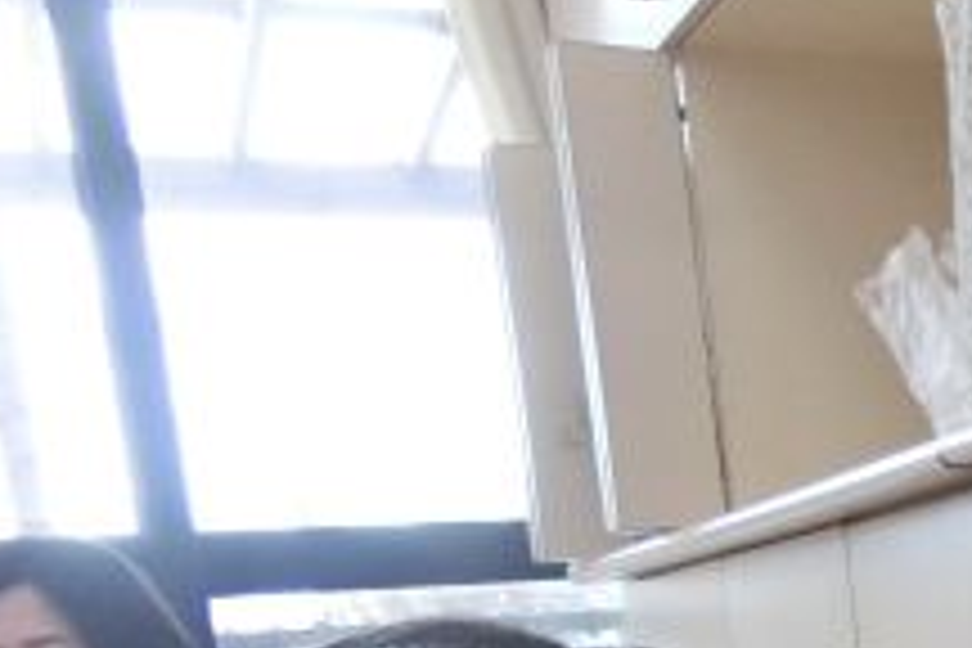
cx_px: 1312
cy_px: 1069
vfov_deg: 15.6
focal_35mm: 78
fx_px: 2106
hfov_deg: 22.8
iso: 320
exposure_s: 1/125
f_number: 3.5
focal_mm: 4.5
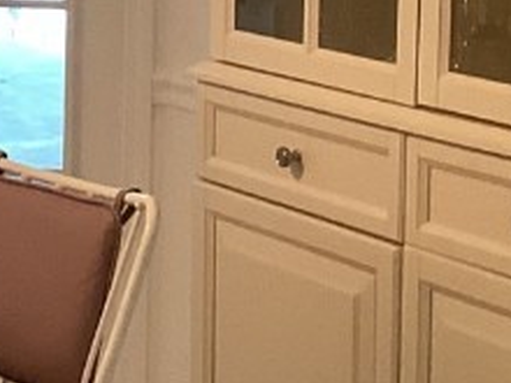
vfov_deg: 10.2
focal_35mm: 144
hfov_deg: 13.3
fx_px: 2126
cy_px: -7
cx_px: -109
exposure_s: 1/60
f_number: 2.4
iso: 125
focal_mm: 3.3
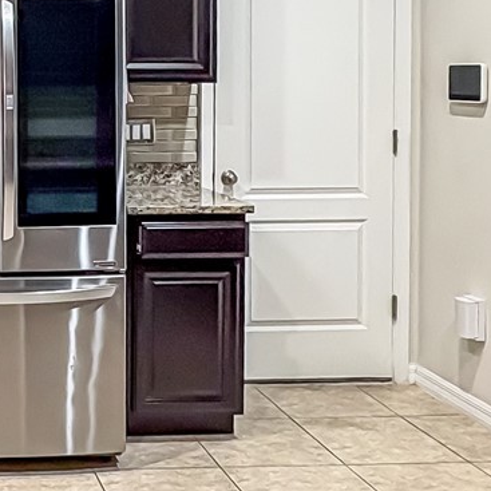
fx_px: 867
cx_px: -72
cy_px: 246
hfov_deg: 28.3
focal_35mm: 54
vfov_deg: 31.6
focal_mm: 2.22
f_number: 2.2
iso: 250
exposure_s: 1/60
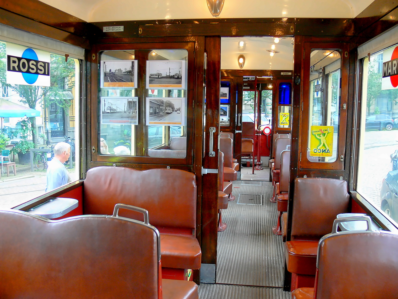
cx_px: 199
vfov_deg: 40.7
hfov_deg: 52.6
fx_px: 402
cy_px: 150
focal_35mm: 35
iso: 80
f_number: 2.8
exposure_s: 1/50
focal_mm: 7.4
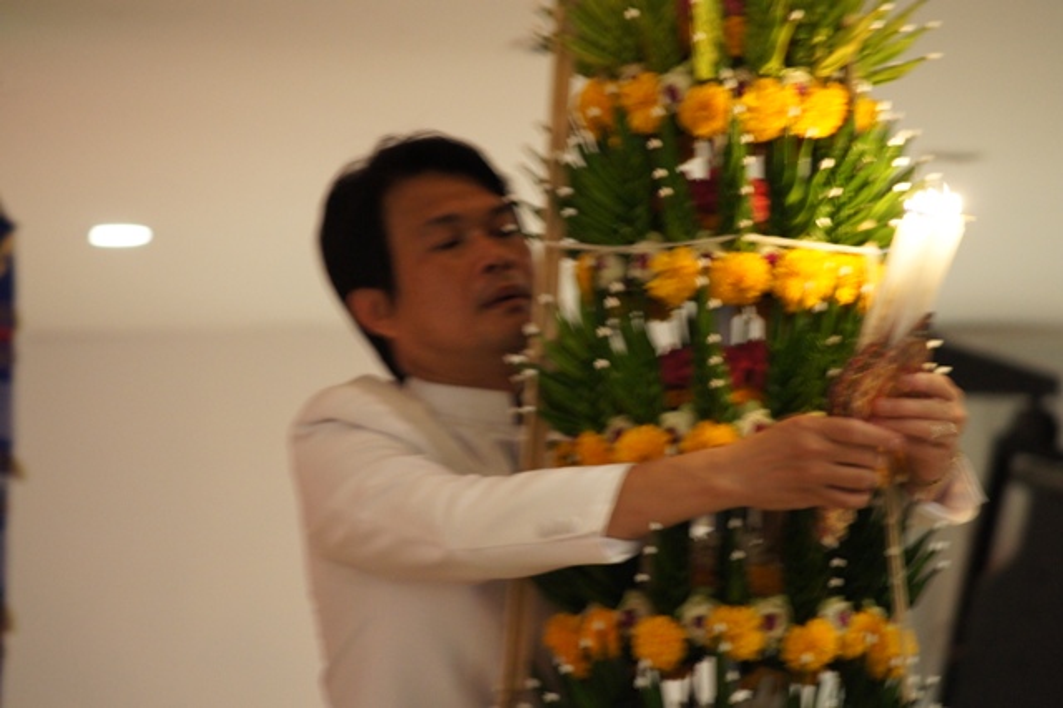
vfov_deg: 5.7
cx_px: 532
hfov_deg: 8.6
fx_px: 7083
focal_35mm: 240
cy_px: 354
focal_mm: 160
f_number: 5
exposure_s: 1/10
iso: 1600
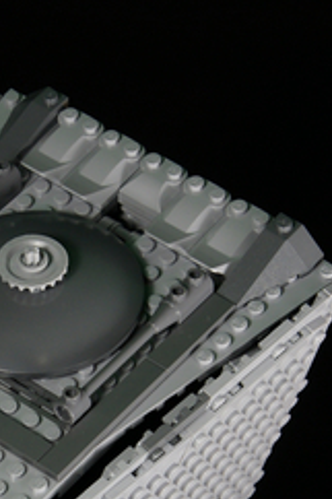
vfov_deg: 12.7
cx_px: 43
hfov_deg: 8.6
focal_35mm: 159
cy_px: 577
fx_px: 2202
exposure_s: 1/40
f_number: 8
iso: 200
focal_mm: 40
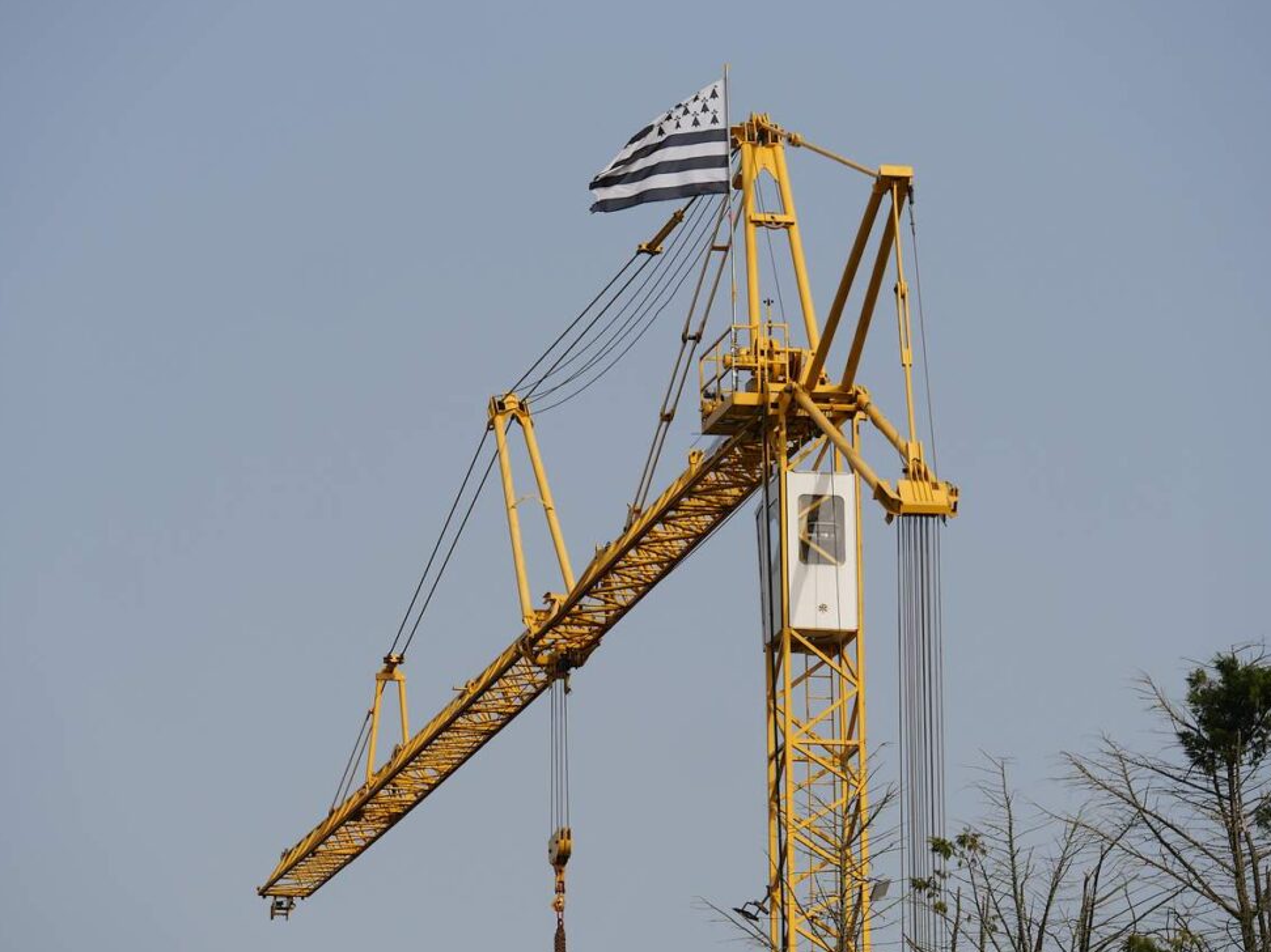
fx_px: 7746
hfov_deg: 9.4
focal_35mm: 211
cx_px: 627
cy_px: 477
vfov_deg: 7.0
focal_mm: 100
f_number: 5.6
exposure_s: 1/1600
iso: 200
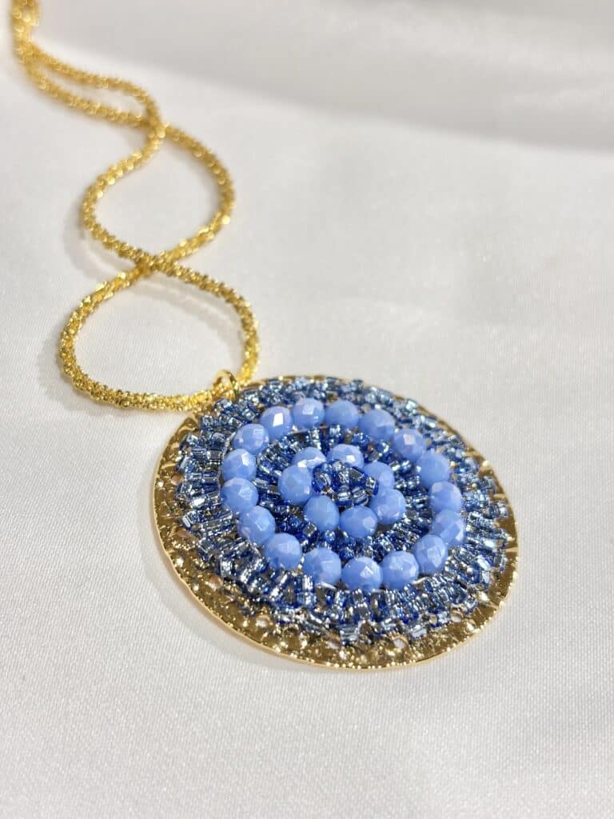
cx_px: 307
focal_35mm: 52
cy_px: 410
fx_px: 1230
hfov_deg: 28.0
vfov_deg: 36.8
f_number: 1.6
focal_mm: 5.96
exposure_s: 1/216
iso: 32
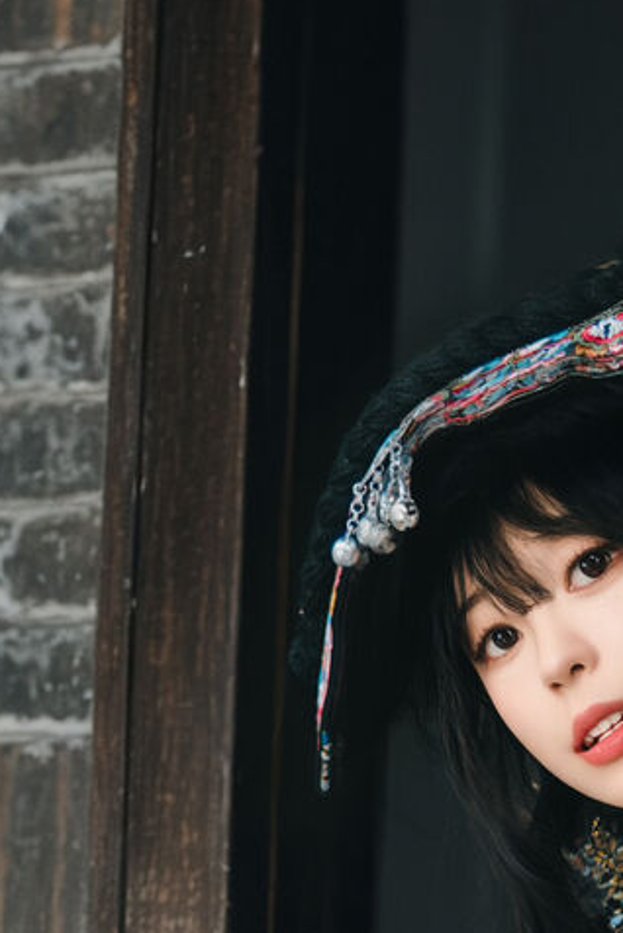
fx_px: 4406
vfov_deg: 12.0
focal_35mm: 170
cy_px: 715
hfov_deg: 8.1
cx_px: 521
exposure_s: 1/800
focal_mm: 30
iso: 100
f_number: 1.4
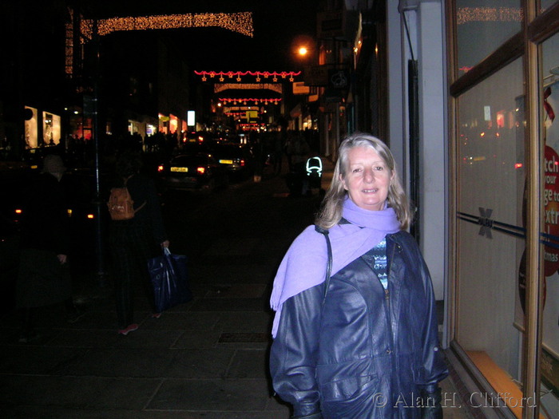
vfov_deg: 40.7
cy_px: 210
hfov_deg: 52.6
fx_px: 565
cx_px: 280
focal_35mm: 35
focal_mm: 5.4
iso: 200
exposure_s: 1/60
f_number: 2.8
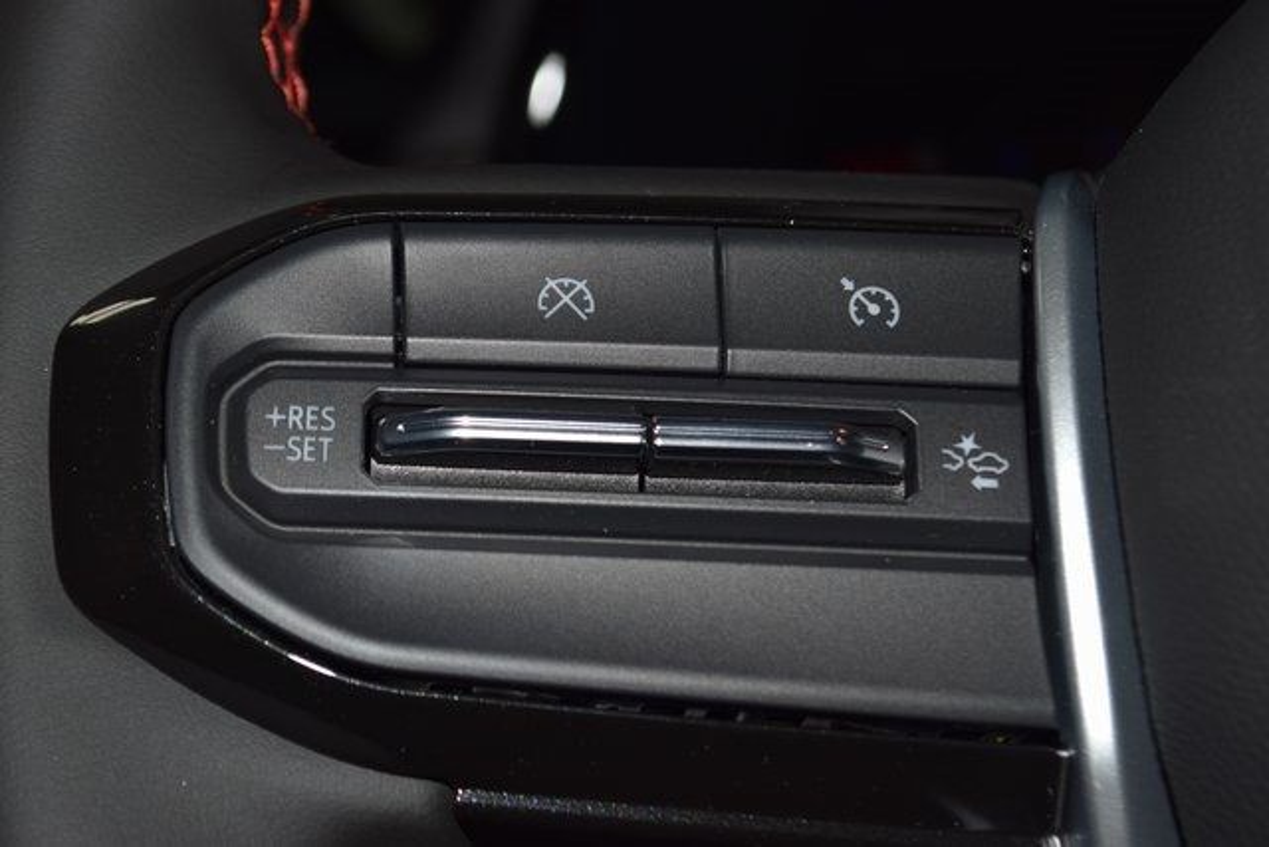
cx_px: 634
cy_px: 424
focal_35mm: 72
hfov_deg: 28.1
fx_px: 2538
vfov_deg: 18.9
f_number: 8
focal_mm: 48
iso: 100
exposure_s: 1/60
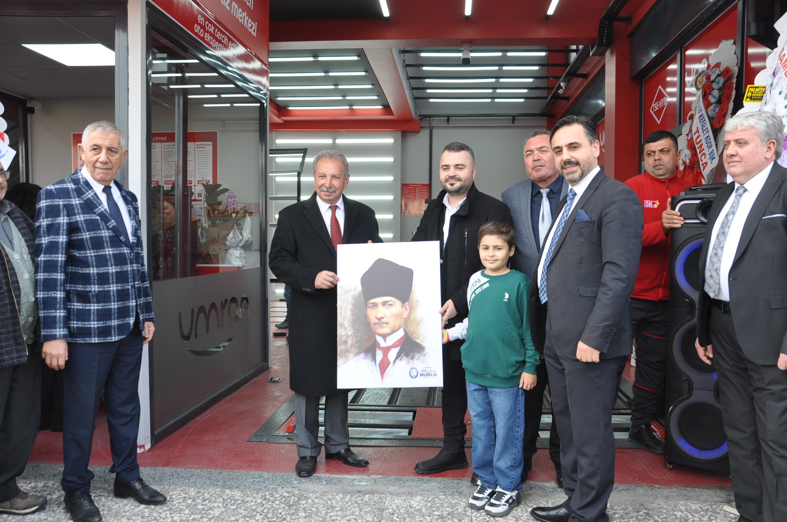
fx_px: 688
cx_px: 394
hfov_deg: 59.6
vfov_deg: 41.6
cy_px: 261
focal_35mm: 32
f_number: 8
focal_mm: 21
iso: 200
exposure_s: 1/60
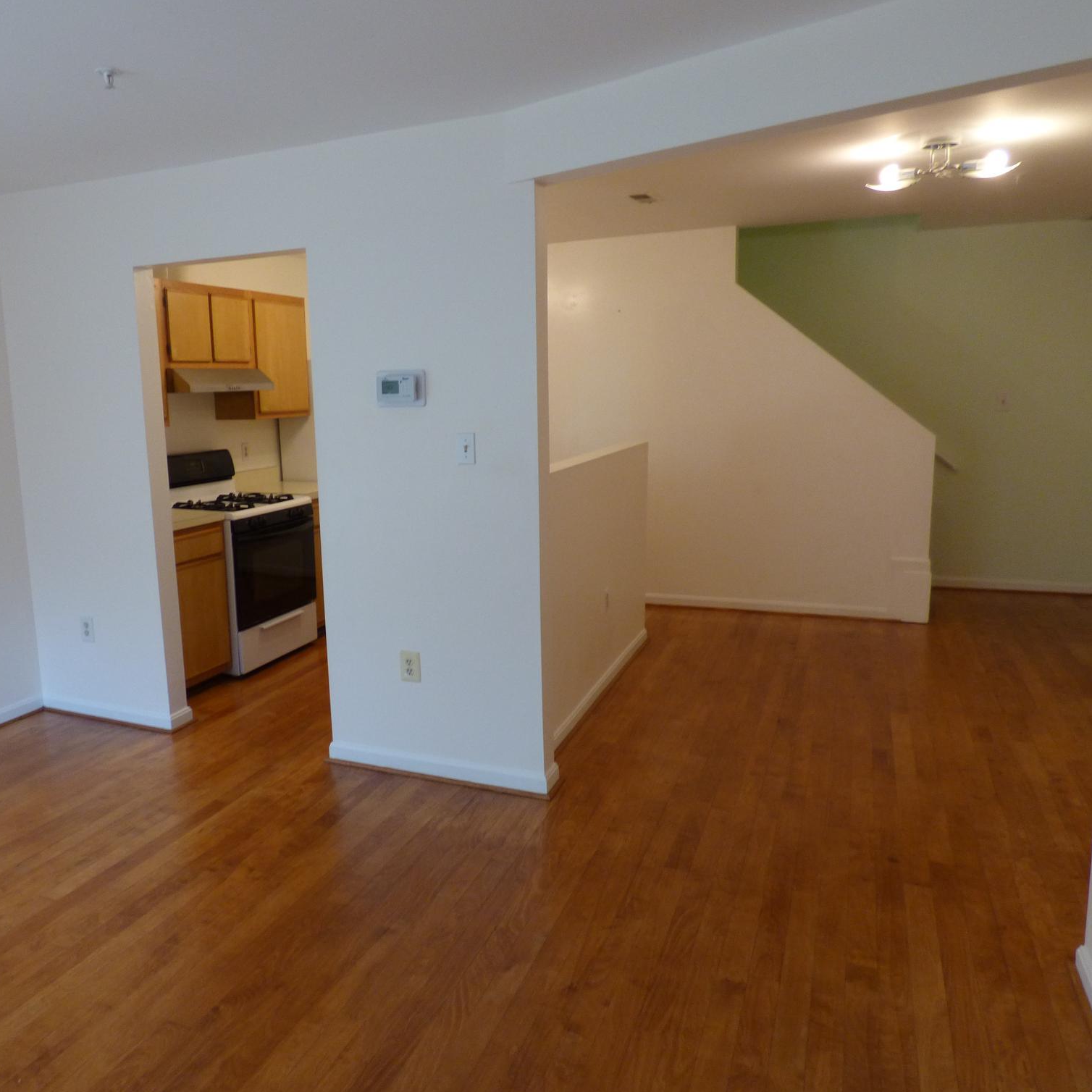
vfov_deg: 65.0
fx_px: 857
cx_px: 433
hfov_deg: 64.4
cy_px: 543
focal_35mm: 24
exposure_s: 1/60
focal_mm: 3.58
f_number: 2.8
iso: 200
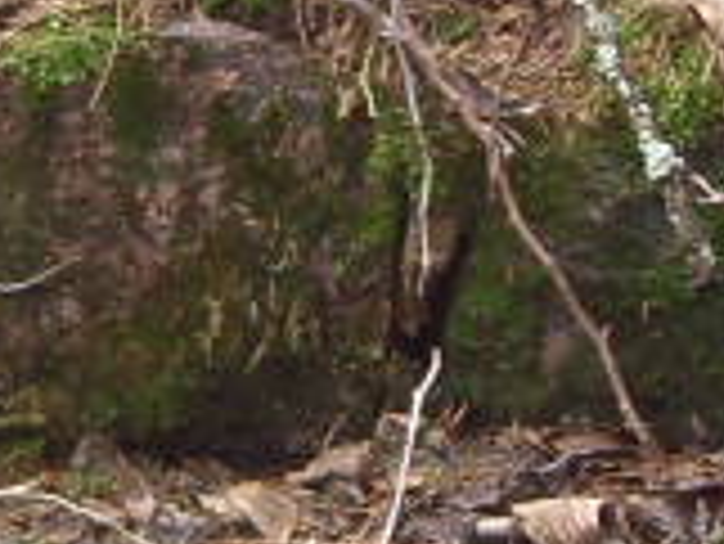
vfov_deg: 6.7
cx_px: 261
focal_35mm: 222
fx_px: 4647
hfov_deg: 8.9
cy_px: 265
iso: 50
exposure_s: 1/30
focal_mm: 5.8
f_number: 2.8
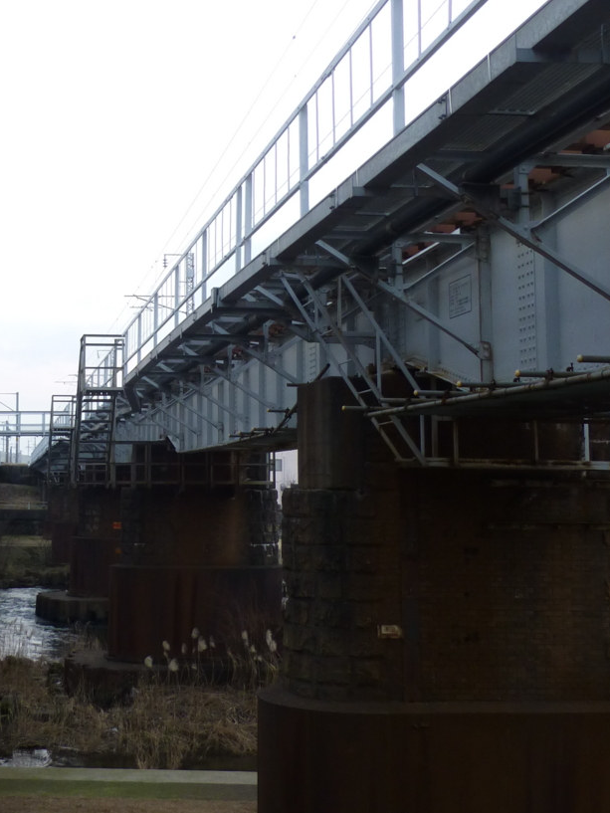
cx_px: 84
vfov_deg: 40.3
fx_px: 1104
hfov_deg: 29.8
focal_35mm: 47
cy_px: 350
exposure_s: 1/60
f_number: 3.3
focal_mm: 4.3
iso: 100
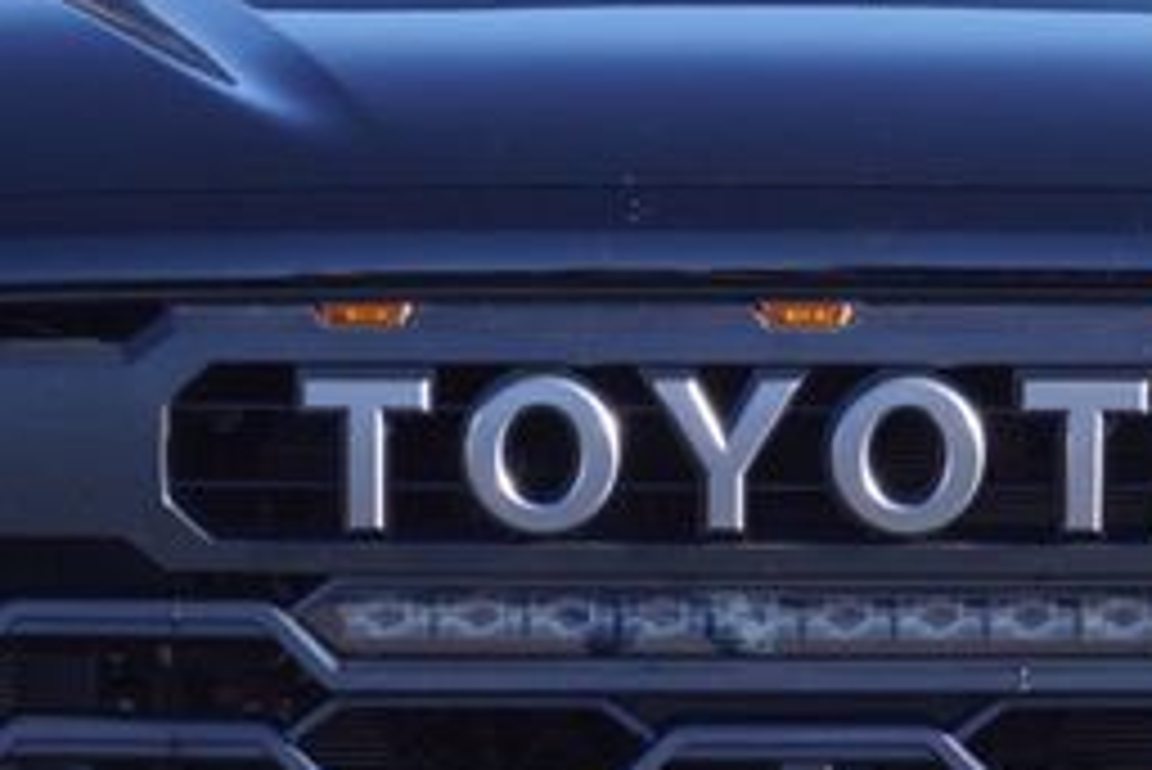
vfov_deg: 8.2
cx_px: 639
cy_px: 720
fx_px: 5379
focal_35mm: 168
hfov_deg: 12.2
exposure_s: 1/125
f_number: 6.3
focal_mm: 28
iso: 100
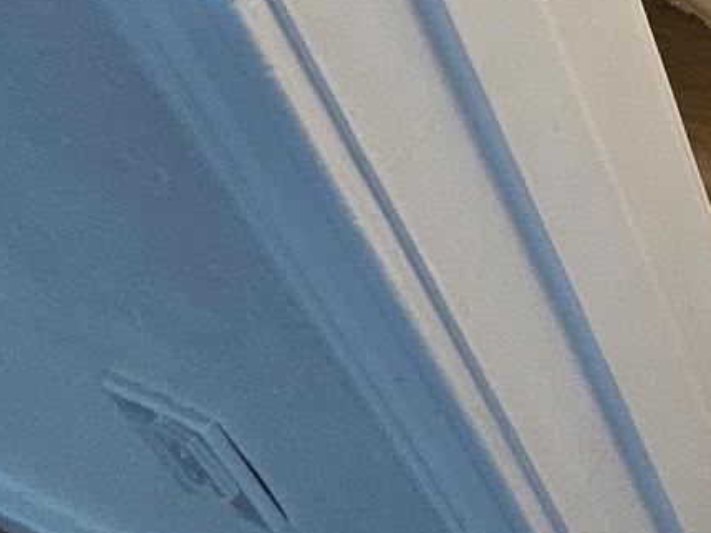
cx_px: 1255
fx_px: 1274
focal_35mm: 62
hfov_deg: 21.5
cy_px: -674
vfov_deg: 15.6
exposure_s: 1/60
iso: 40
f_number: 2.2
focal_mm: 1.74
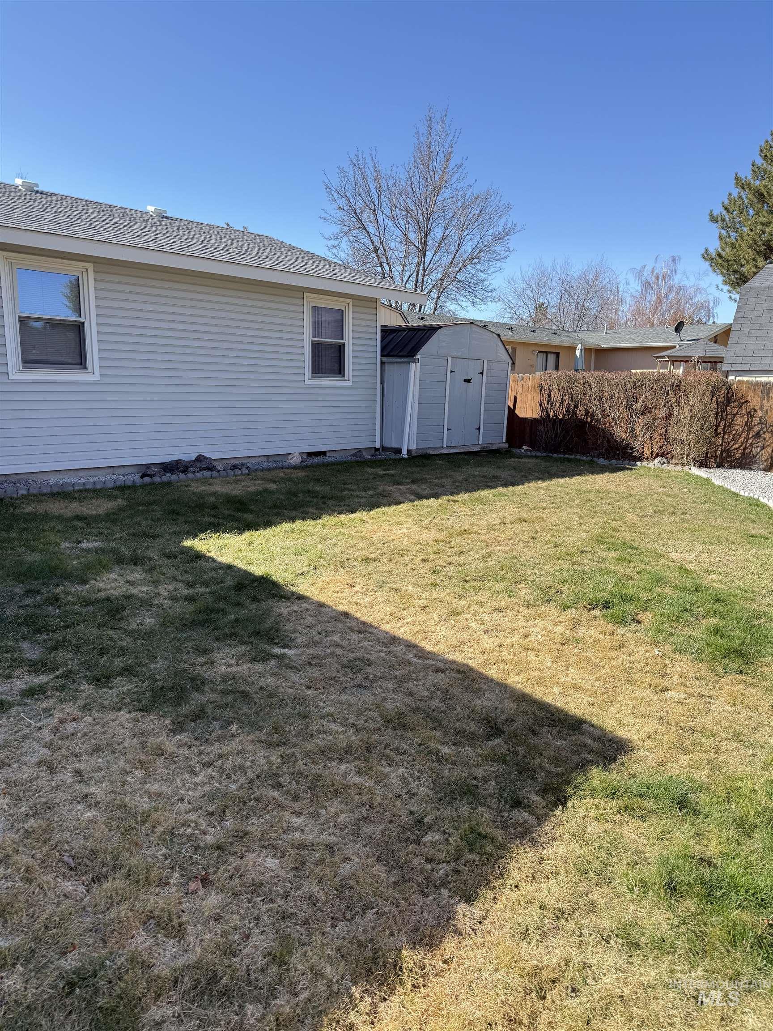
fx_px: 715
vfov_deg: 71.6
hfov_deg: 56.8
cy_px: 516
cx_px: 386
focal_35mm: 24
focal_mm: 6.76
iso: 80
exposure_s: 1/1522
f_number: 1.78
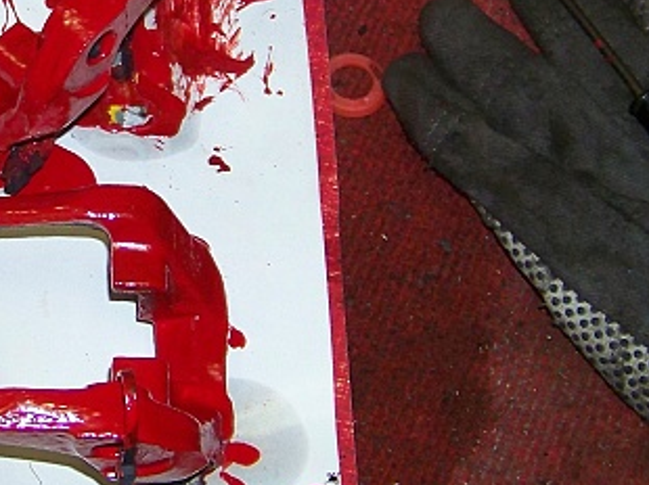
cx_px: 65
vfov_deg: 15.8
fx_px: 1742
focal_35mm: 93
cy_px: 92
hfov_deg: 20.7
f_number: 2.8
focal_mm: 5.85
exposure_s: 1/30
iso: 200
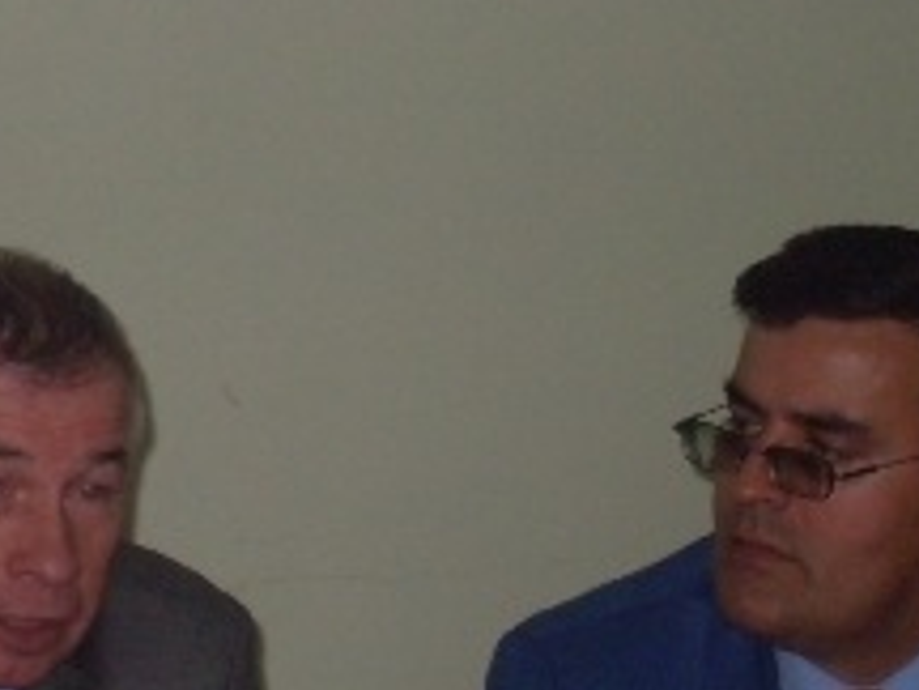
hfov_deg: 8.6
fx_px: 6106
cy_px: 694
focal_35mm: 230
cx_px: 260
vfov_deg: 6.4
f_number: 5.2
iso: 400
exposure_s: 1/90
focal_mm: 18.1
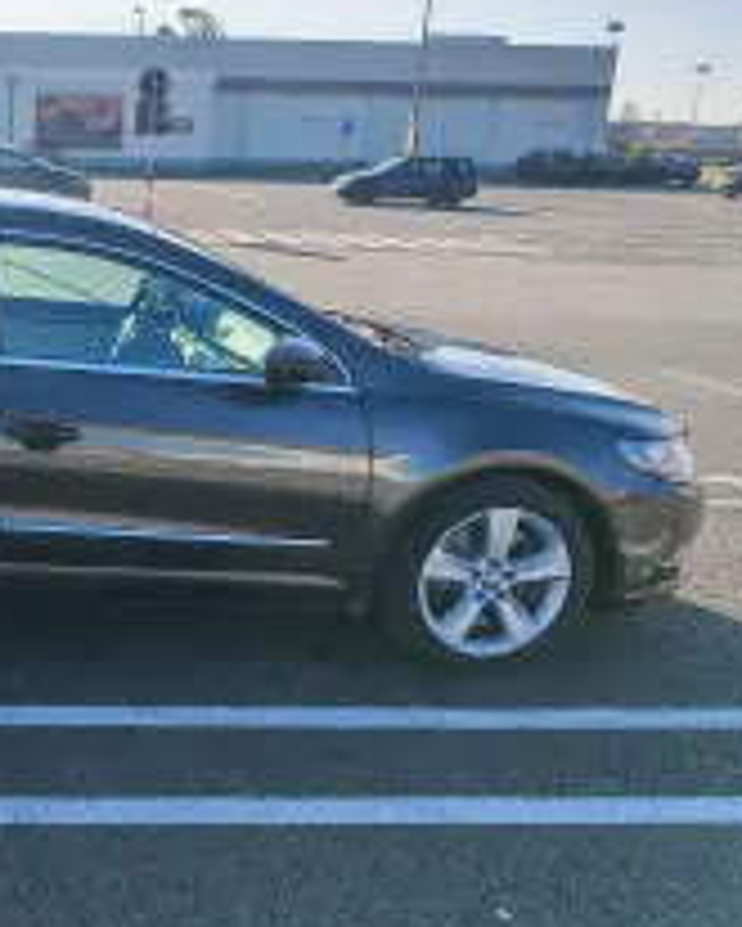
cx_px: -4
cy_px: 513
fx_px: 1125
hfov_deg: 33.3
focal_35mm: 41
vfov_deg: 44.7
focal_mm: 6.83
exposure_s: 1/4400
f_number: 2
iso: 100
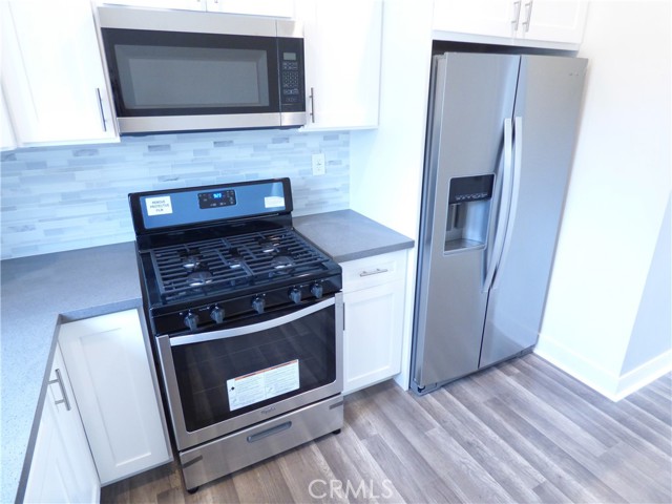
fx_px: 388
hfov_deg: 81.7
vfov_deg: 66.0
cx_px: 336
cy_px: 252
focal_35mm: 20
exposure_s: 1/25
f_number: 2.8
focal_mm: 3.58
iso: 400
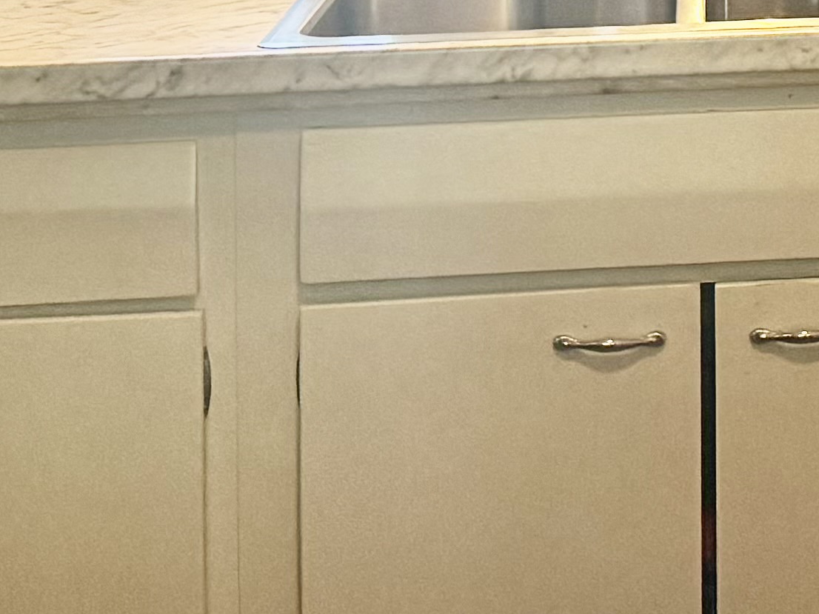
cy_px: -434
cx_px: 1072
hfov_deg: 15.1
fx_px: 2933
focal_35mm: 124
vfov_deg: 11.2
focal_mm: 6.76
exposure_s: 1/120
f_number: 1.78
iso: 250
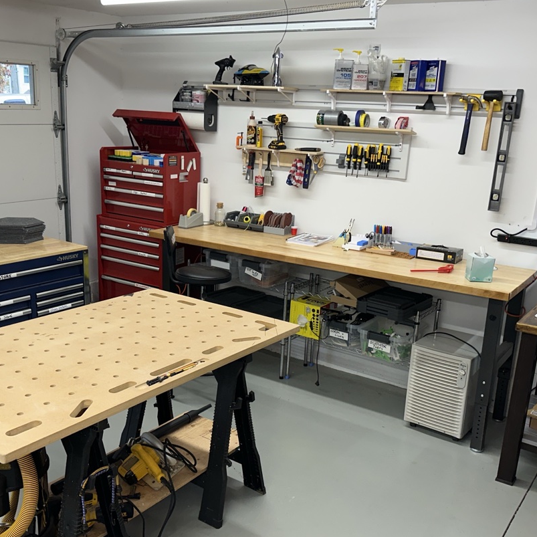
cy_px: 302
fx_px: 649
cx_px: 239
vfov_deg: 44.8
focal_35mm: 37
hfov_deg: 44.9
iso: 160
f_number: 1.78
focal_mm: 6.86
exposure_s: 1/120
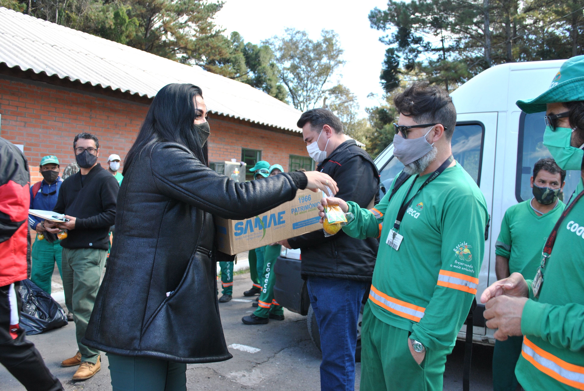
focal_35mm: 30
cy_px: 196
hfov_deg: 61.9
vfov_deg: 43.7
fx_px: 487
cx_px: 292
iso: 180
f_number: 5.6
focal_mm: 20
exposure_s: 1/125
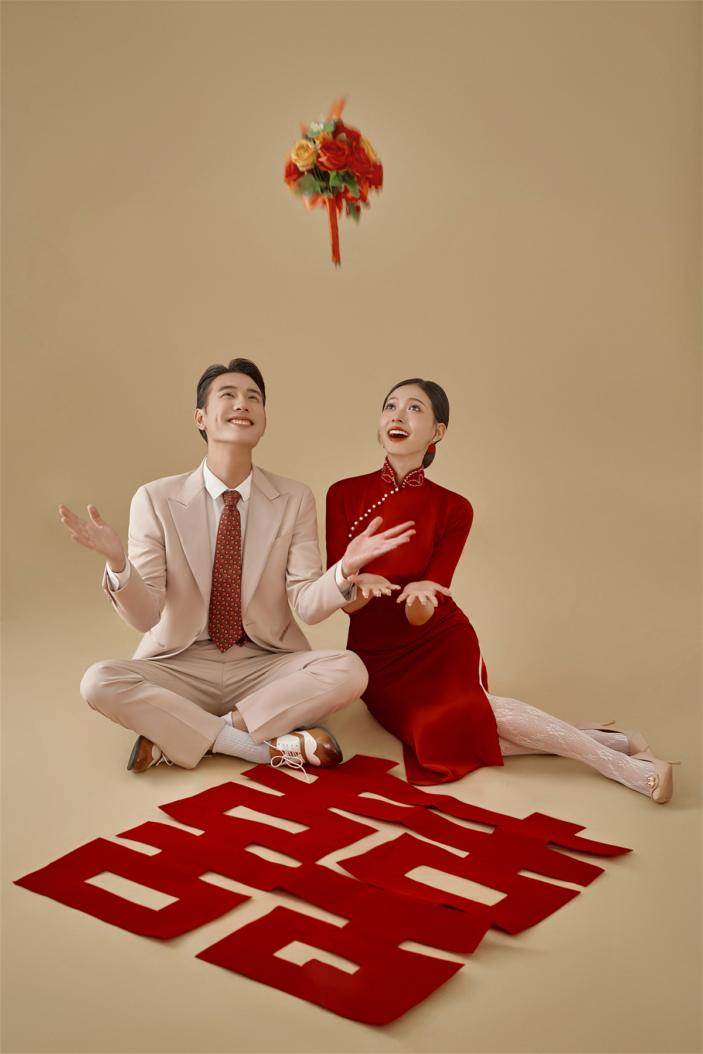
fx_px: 1610
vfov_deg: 36.2
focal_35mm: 55
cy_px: 527
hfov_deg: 24.6
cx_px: 352
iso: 320
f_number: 2.8
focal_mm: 55
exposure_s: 1/100
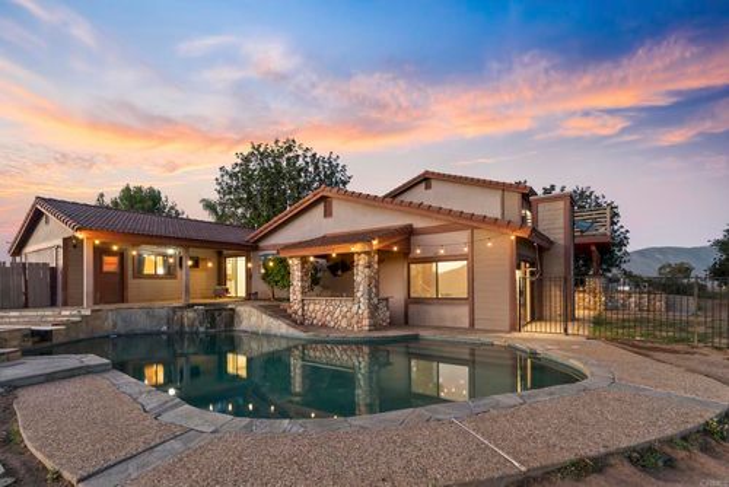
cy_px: 244
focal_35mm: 16
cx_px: 364
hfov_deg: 96.7
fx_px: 324
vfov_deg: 73.8
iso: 800
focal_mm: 16
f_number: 7.1
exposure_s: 1/1.25
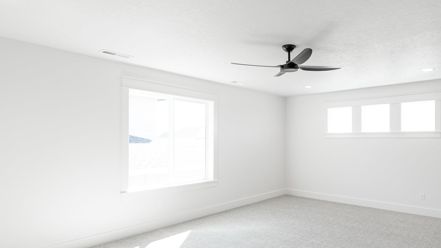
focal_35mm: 23
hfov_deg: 77.1
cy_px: 134
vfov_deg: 49.5
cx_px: 279
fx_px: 269
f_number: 5
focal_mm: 14
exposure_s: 1/125
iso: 400
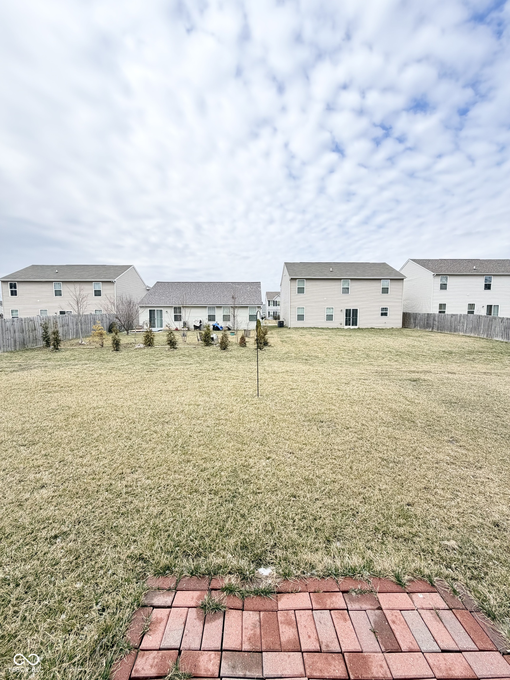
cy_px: 340
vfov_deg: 102.1
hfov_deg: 85.7
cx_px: 255
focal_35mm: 14
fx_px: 275
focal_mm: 2.22
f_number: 2.2
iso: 64
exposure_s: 1/494
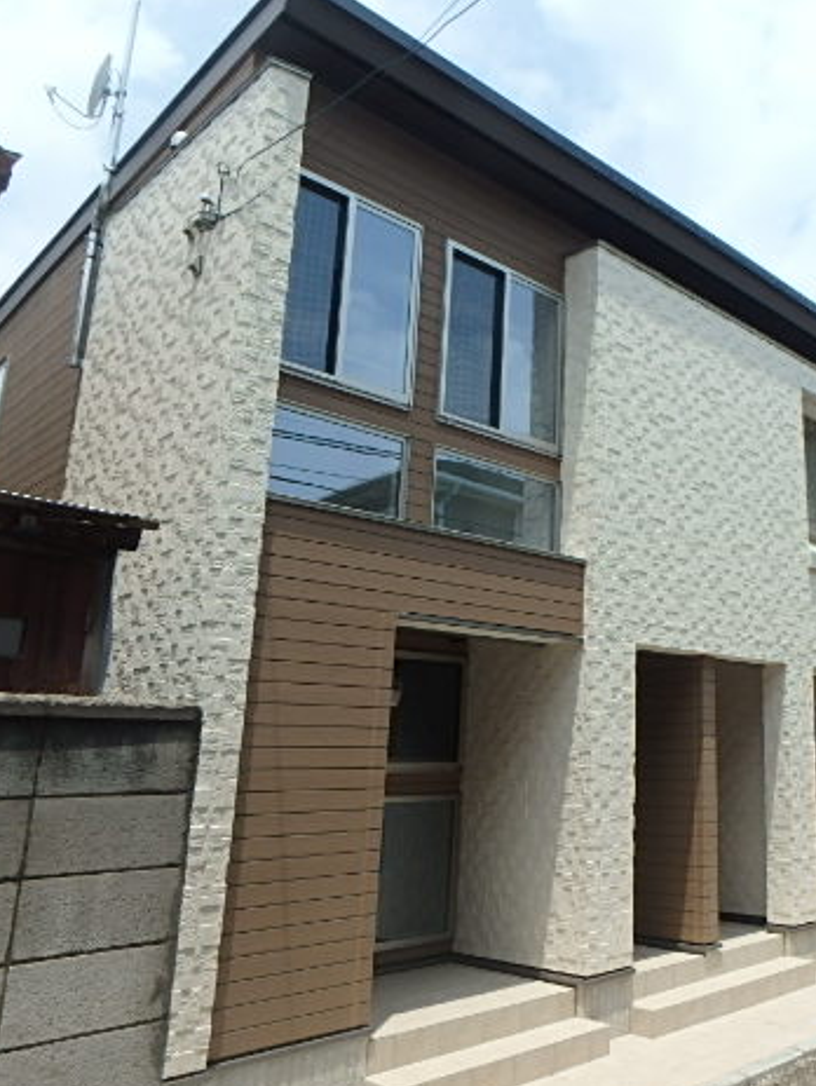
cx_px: 722
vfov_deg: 61.6
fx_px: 910
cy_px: 537
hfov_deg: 44.3
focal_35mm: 29
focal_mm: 3.7
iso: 125
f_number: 6
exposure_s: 1/500
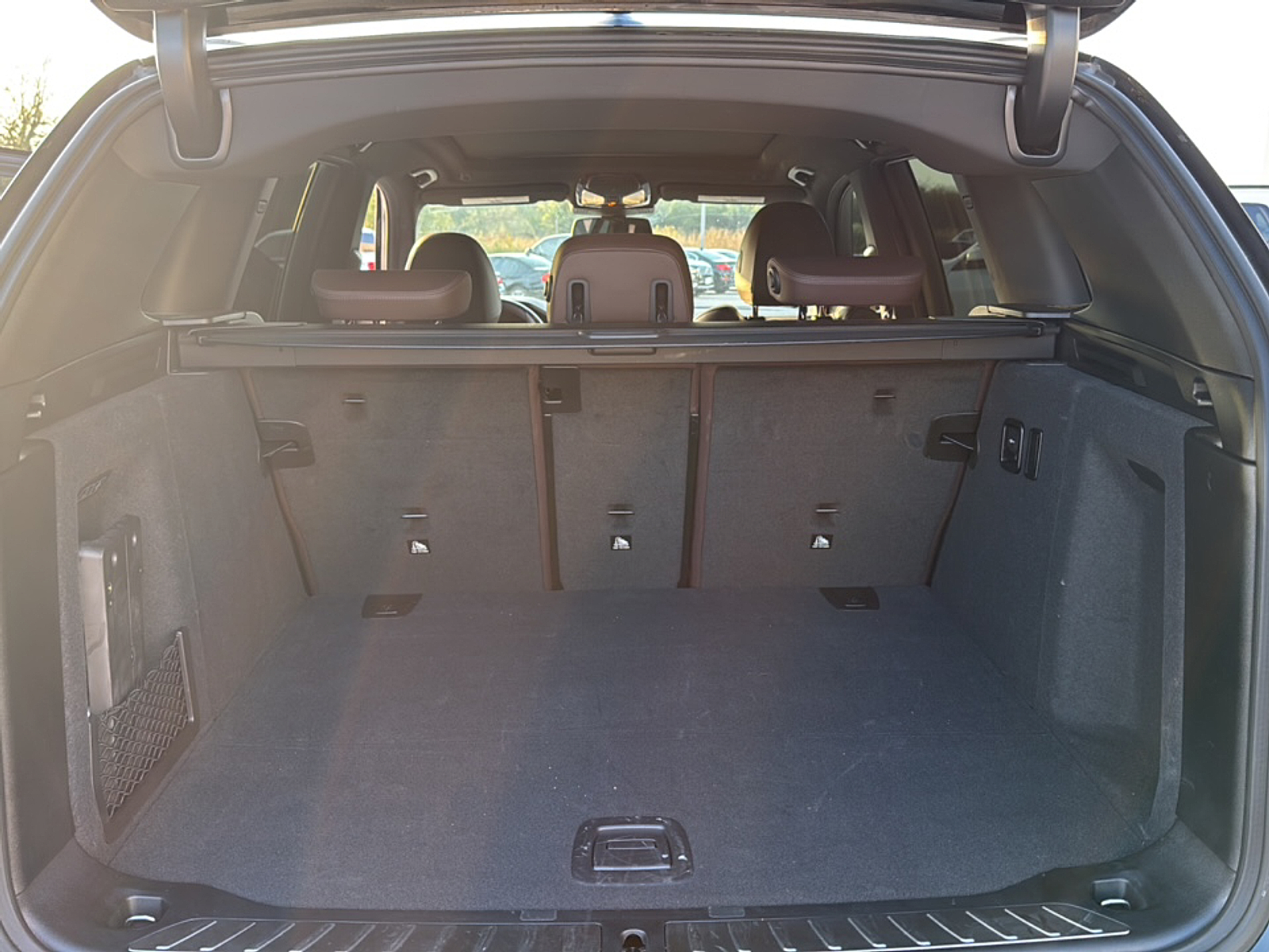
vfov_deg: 54.9
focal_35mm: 25
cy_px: 476
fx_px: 916
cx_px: 634
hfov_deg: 69.4
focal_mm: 6.76
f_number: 1.78
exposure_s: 1/152
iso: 100
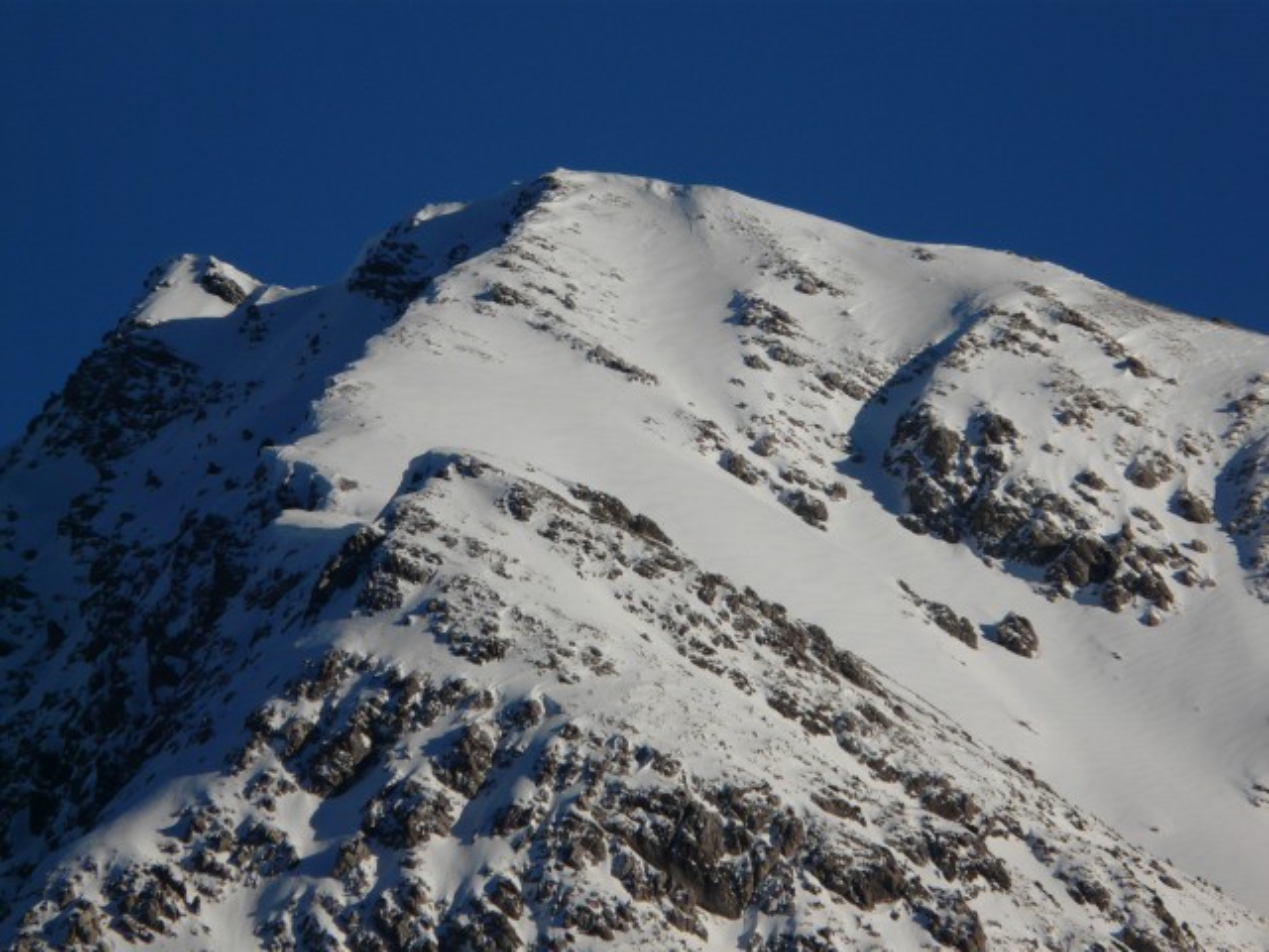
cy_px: 476
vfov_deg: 3.0
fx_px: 18476
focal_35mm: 504
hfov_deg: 3.9
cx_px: 634
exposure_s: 1/640
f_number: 8
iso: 100
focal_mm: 82.8
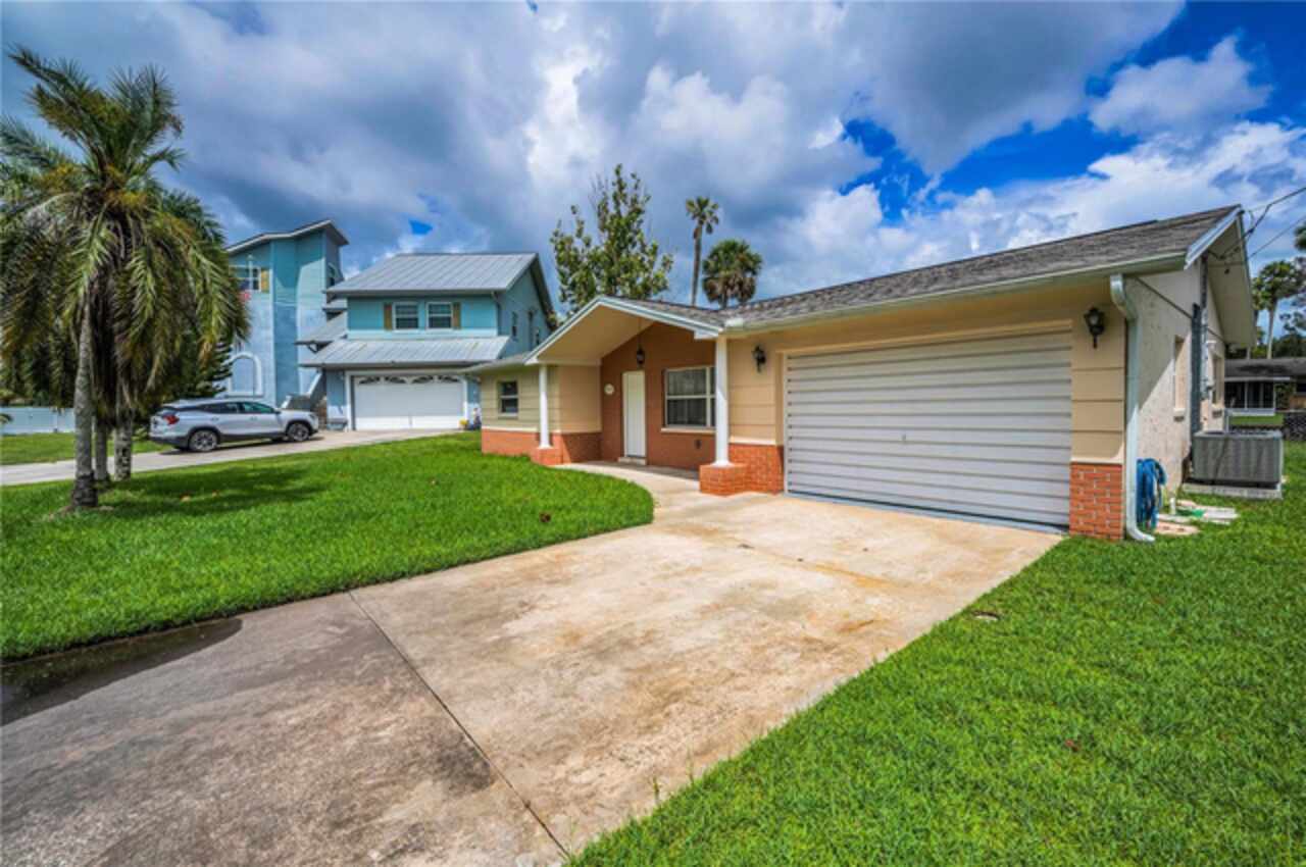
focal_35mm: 15
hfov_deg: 100.5
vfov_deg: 77.2
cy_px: 434
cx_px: 653
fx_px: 543
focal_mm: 15
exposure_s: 1/2000
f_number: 11
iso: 400
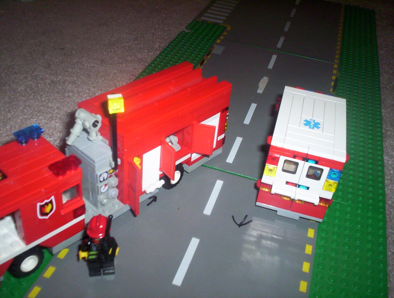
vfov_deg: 37.9
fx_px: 434
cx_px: 197
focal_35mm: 38
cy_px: 149
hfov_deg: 48.9
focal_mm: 4.99
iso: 140
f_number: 4.5
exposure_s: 1/60
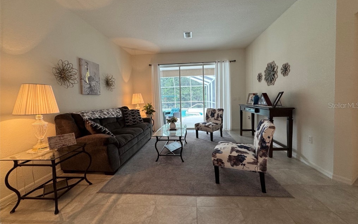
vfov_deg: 74.7
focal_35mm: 15
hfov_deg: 101.5
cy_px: 105
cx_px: 181
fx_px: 146
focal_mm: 2.22
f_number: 2.2
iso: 250
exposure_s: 1/120
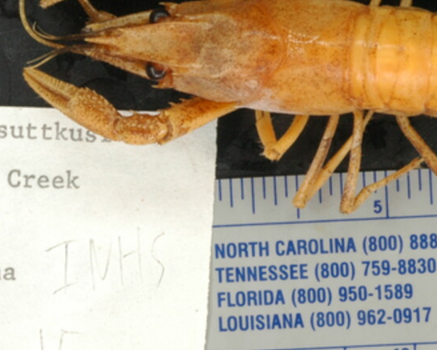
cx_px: 143
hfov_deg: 10.4
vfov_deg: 8.3
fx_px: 2406
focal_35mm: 186
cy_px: 180
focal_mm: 60
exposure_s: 1/1.6
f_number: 36
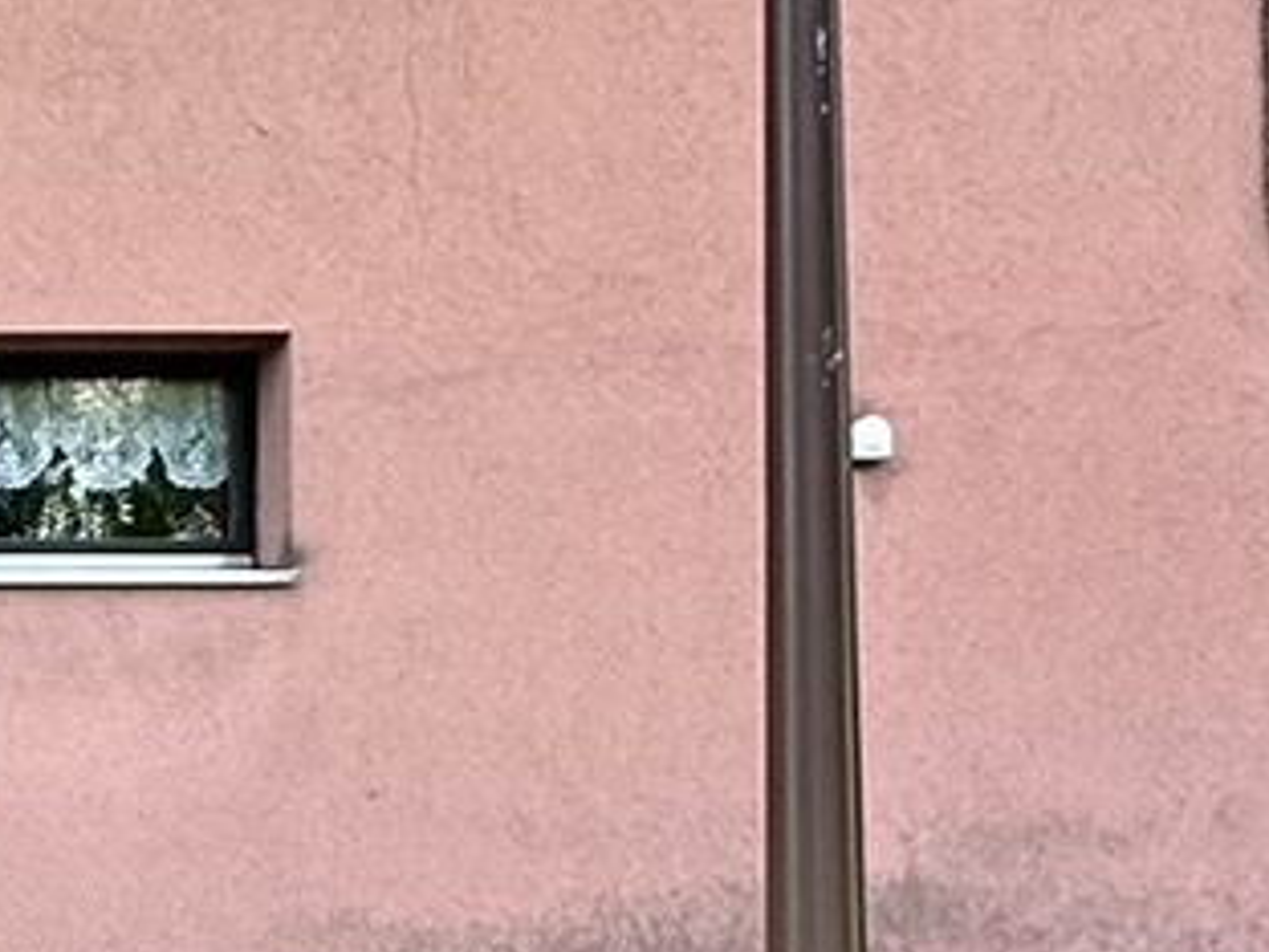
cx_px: -1228
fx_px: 3373
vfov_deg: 15.4
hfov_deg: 16.5
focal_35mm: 92
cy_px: 1200
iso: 40
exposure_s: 1/155
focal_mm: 2.22
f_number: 2.2
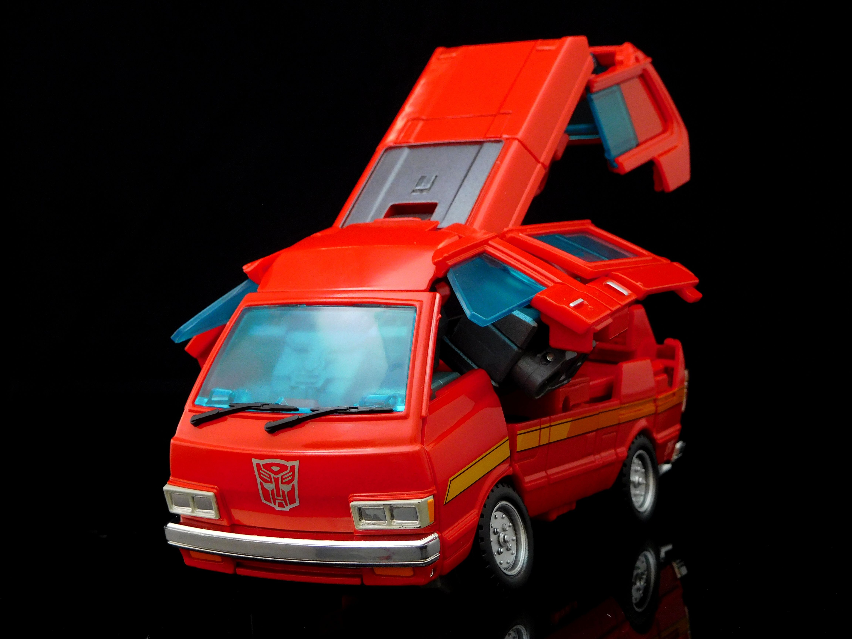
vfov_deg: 21.0
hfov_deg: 27.8
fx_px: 1723
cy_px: 320
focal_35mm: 70
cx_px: 426
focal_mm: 12.5
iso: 200
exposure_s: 1/1.3
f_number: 4.5
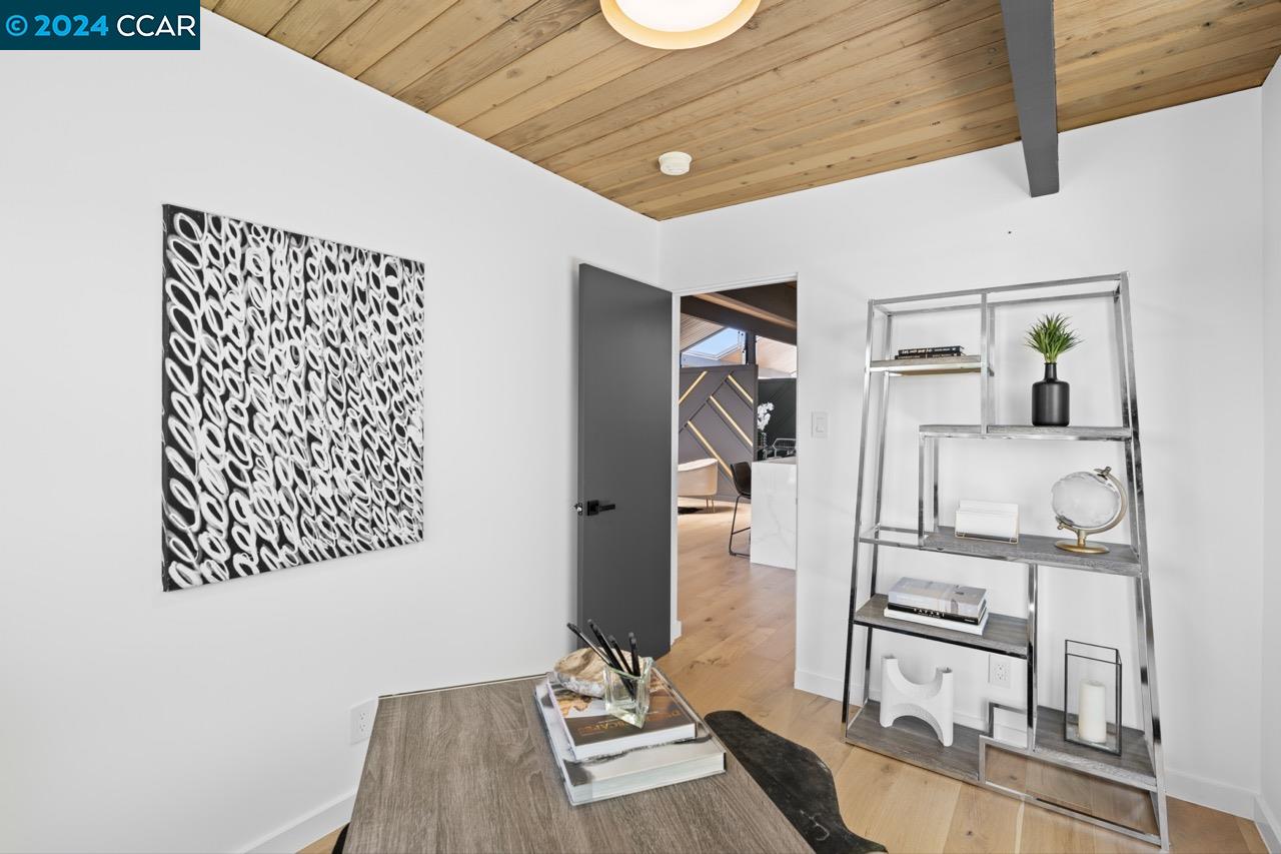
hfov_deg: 96.7
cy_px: 427
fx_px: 569
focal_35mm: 16
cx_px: 640
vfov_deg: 73.7
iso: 100
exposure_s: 1/13
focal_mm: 16
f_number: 5.6
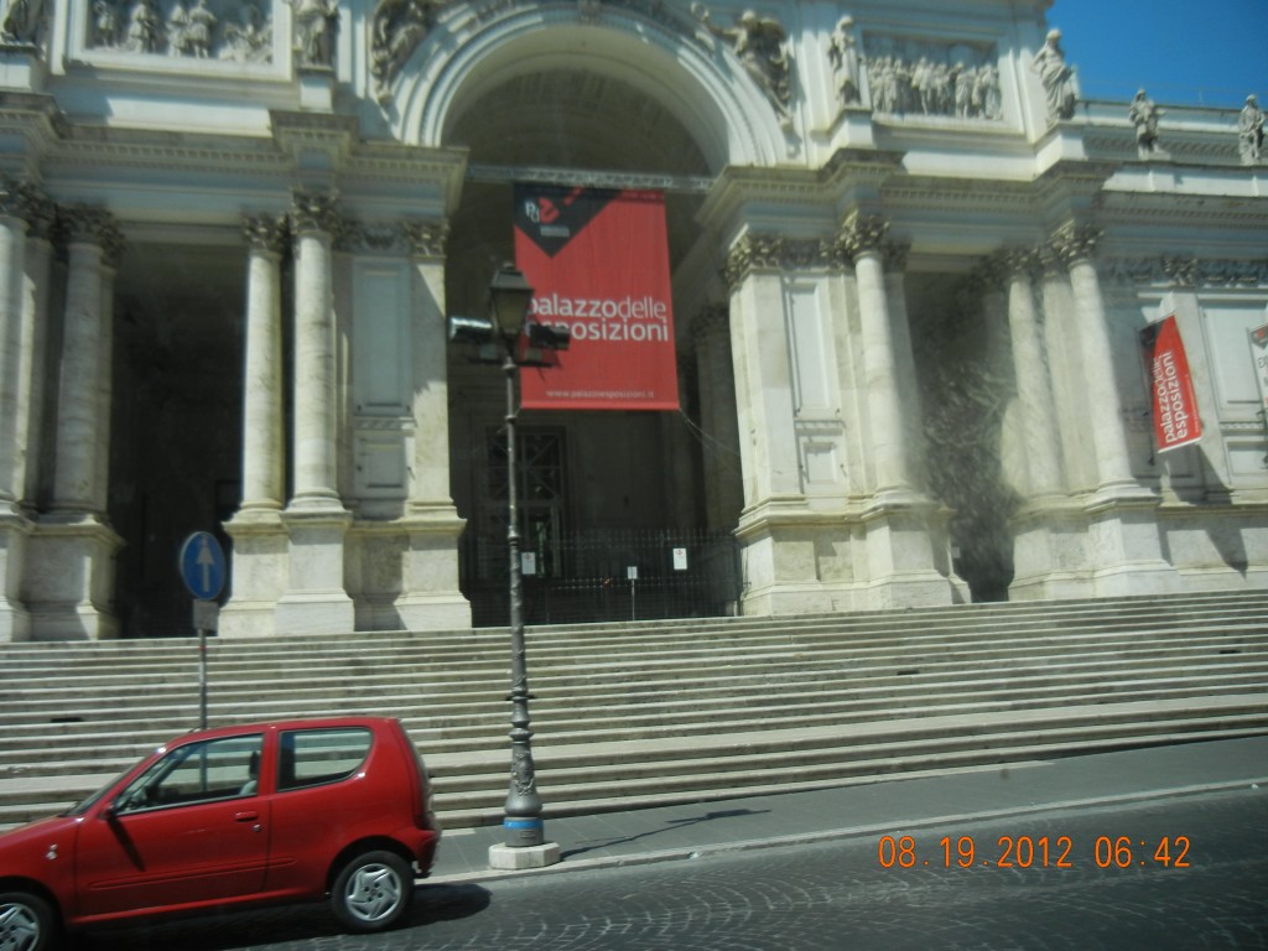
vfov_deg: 46.8
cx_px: 634
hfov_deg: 60.0
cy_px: 476
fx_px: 1099
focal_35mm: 30
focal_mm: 5.4
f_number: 7
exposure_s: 1/365
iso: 160
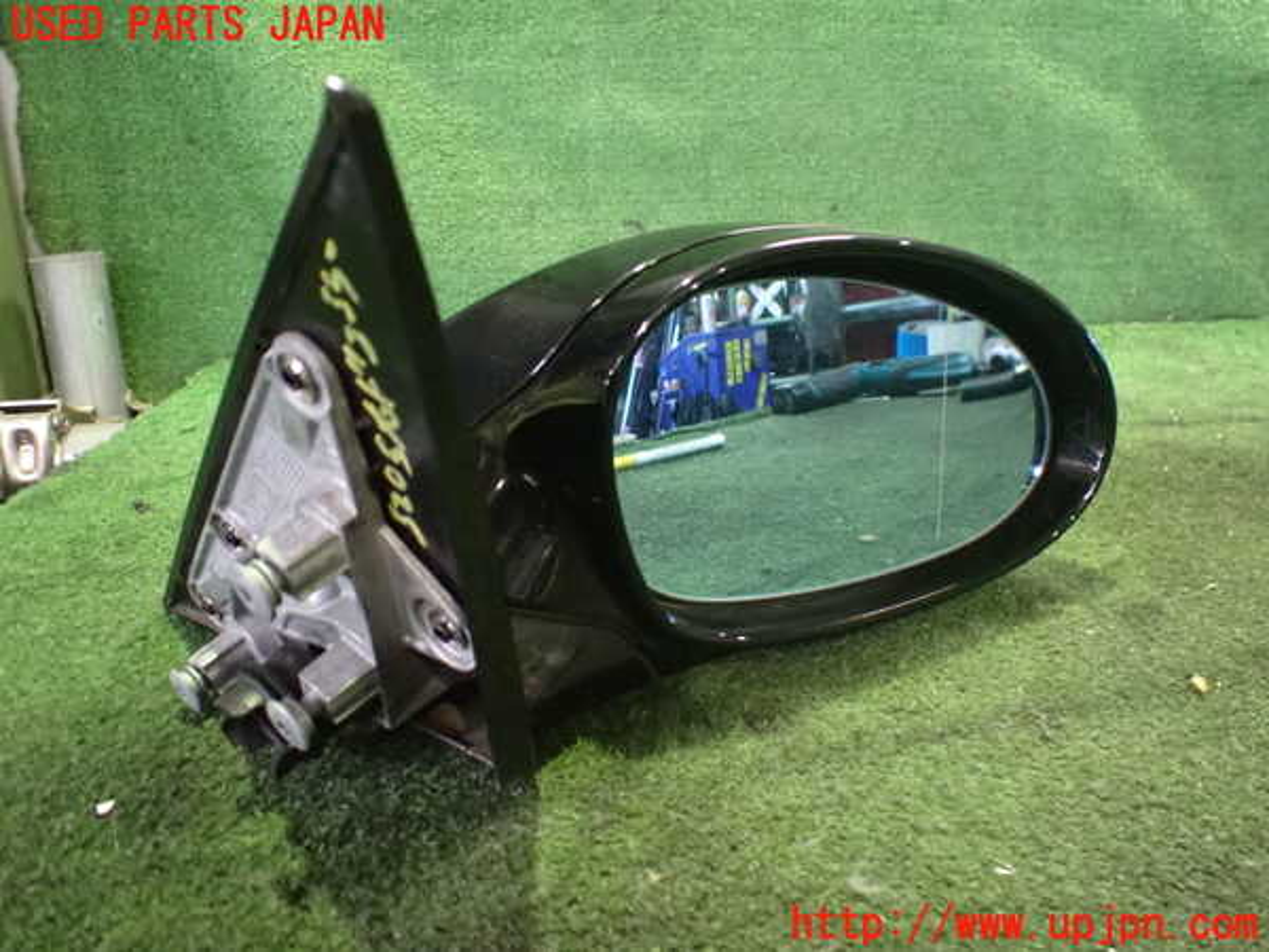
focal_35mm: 30
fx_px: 1100
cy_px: 476
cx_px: 634
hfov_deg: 60.0
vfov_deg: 46.8
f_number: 2.3
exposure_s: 1/30
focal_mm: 5.4
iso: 1250
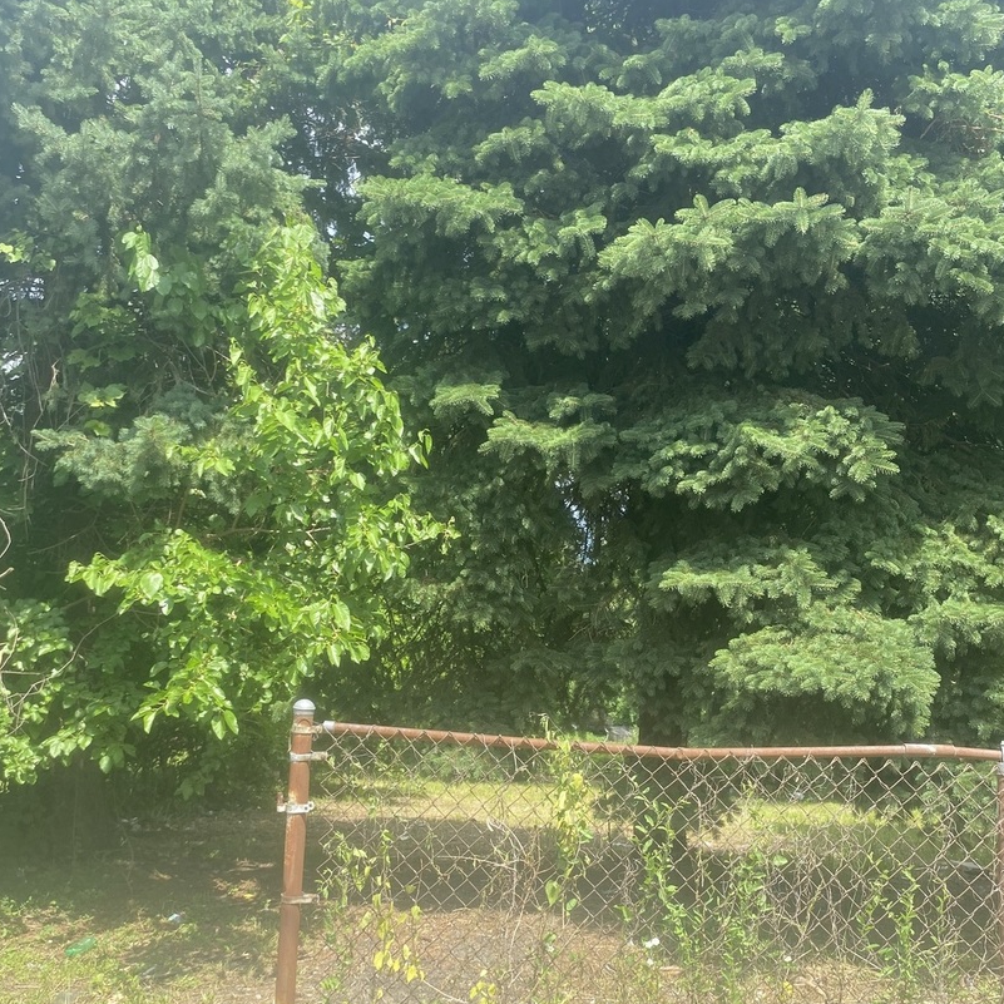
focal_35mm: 31
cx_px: 503
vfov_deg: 52.1
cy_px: 612
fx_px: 1017
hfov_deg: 52.5
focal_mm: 4.25
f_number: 1.8
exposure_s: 1/541
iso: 32
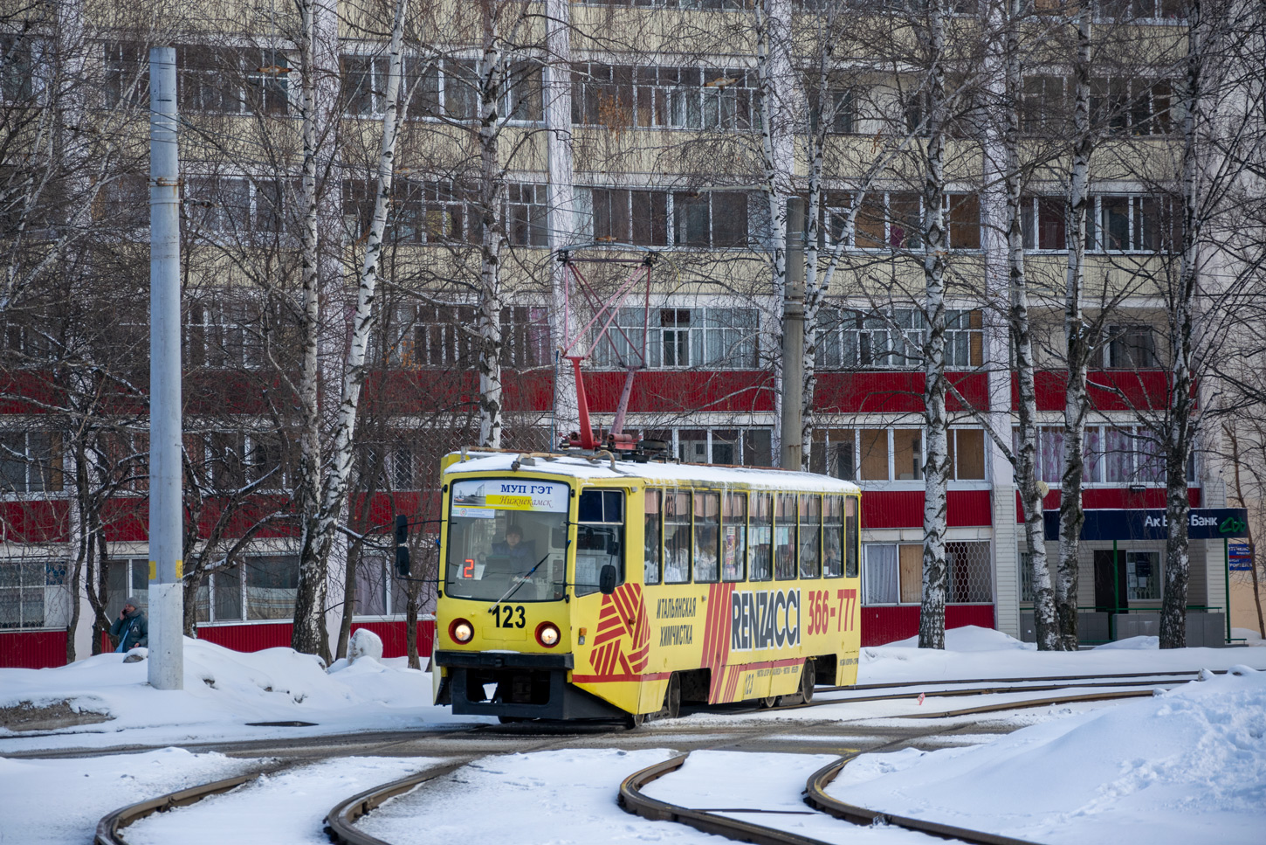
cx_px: 633
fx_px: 4853
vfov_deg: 9.9
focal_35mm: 138
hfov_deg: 14.9
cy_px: 422
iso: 200
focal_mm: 92
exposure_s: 1/800
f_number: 5.6
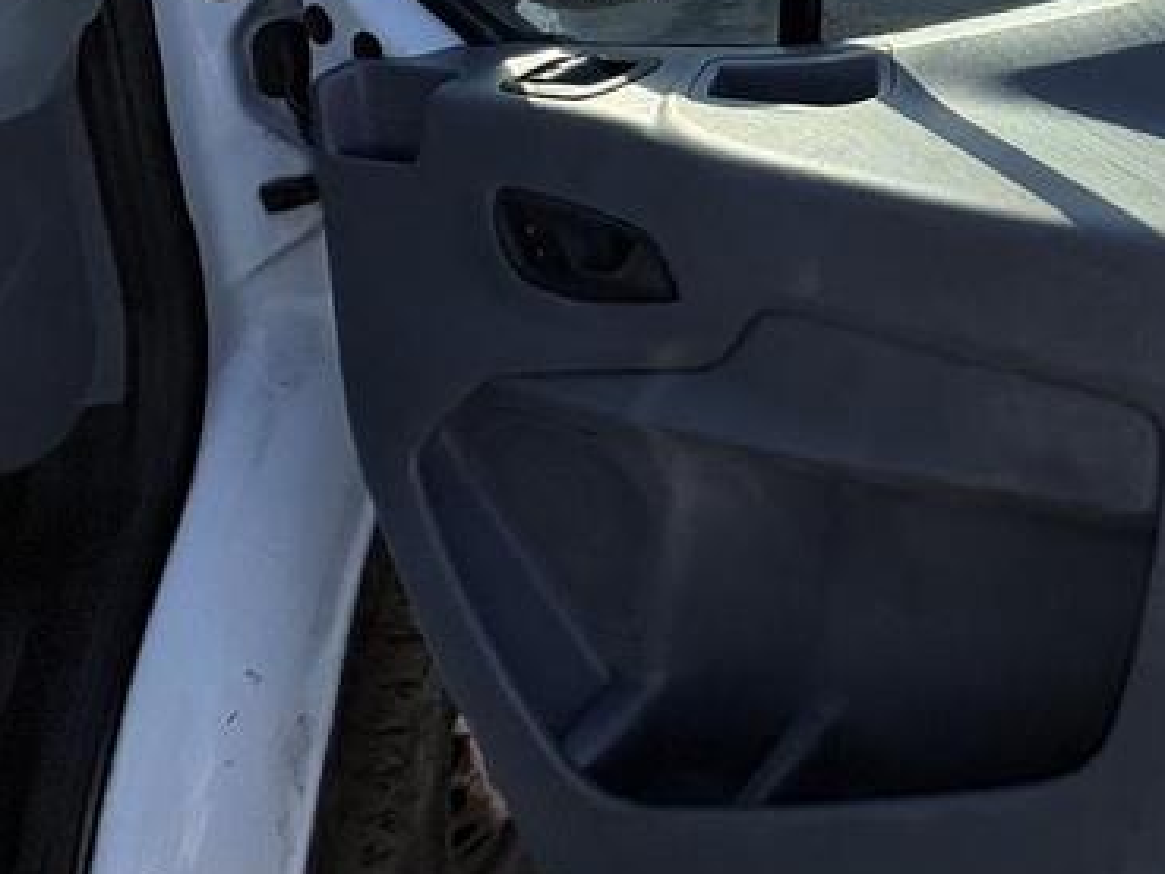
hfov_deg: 41.8
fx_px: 1145
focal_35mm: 34
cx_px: 1304
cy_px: -98
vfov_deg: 35.5
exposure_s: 1/533
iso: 40
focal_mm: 2.22
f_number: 2.2
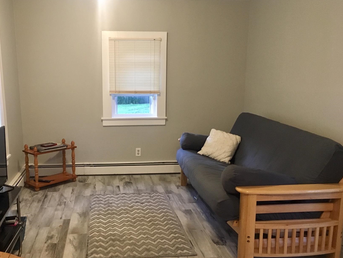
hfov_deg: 51.0
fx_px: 357
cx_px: 137
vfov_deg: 39.6
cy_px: 145
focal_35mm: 36
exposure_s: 1/15
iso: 200
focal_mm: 4.15
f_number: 2.2
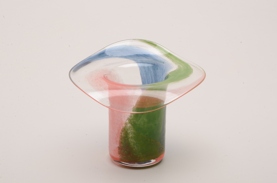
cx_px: 138
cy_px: 92
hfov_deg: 24.7
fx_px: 633
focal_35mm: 82
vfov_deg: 16.5
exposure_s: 1/160
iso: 100
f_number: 32
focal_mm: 55
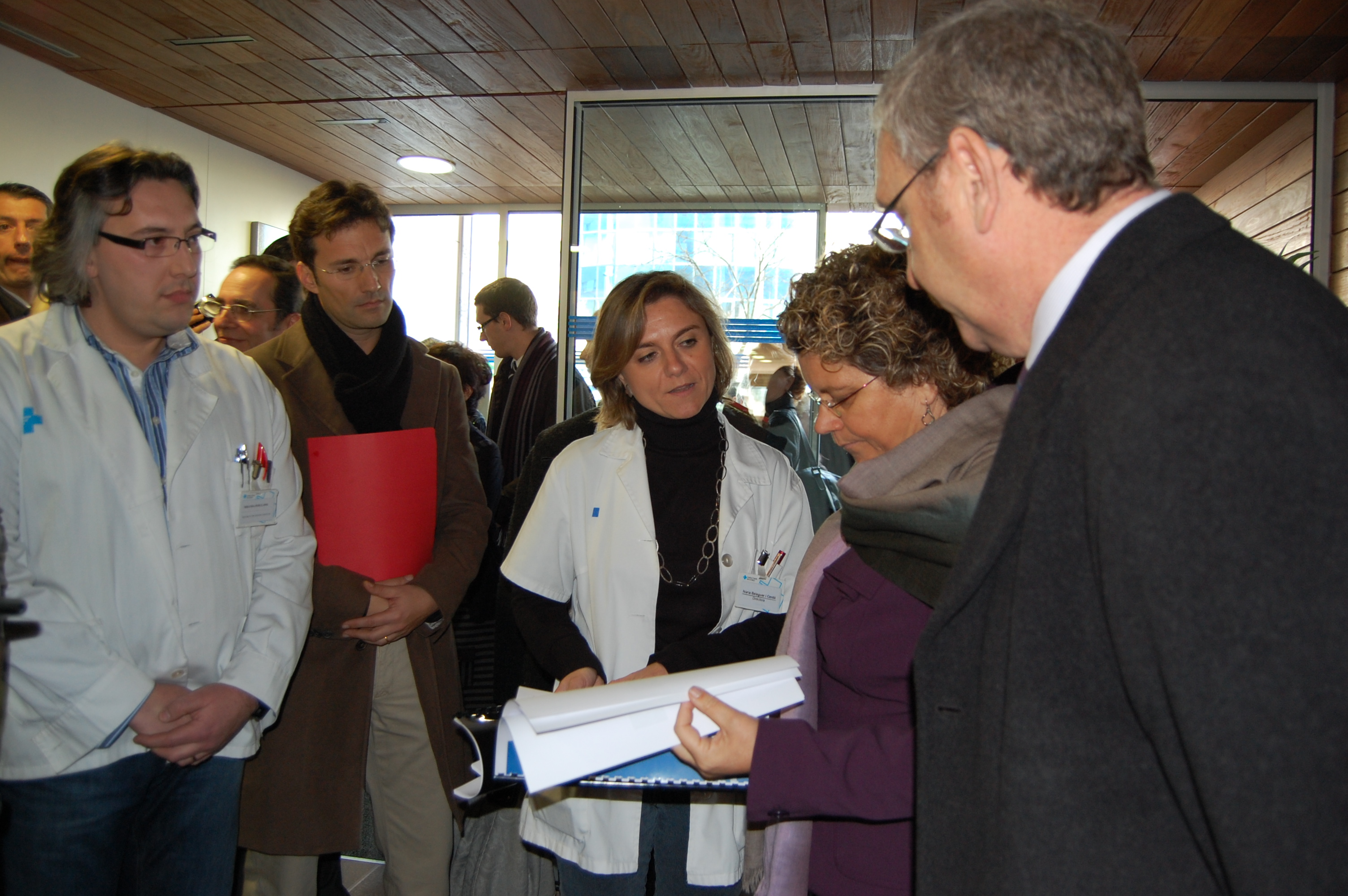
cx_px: 674
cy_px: 448
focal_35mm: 27
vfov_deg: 47.8
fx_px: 1010
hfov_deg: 67.4
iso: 400
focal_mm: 18
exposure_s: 1/60
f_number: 3.5
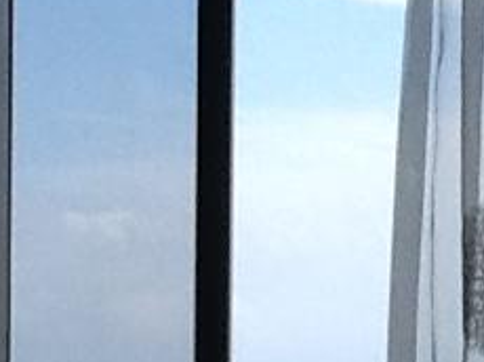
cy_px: 495
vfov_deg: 7.9
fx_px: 2570
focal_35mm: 184
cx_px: 539
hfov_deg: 10.6
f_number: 2.4
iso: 40
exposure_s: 1/505
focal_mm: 2.03
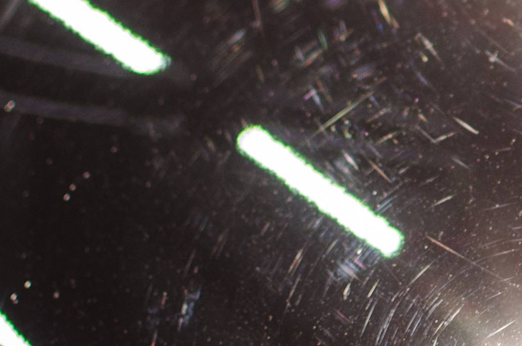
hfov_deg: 8.1
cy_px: -54
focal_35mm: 251
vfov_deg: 5.4
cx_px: 766
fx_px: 3638
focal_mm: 35
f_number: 1.8
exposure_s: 1/40
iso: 200
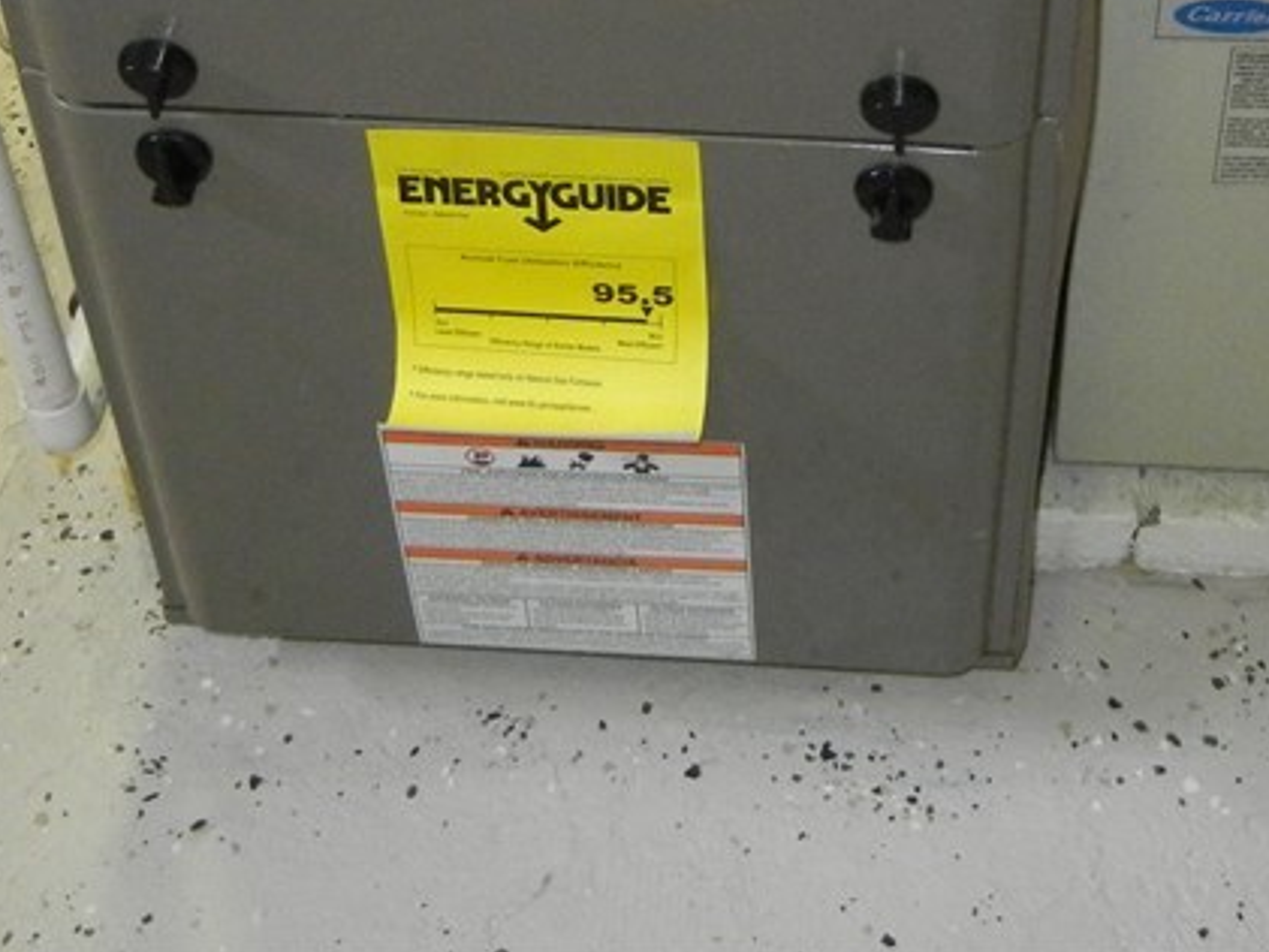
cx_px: 751
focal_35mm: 73
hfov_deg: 26.6
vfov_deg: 19.0
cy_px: -196
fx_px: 2677
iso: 800
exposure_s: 1/30
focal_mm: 5.4
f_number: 3.5
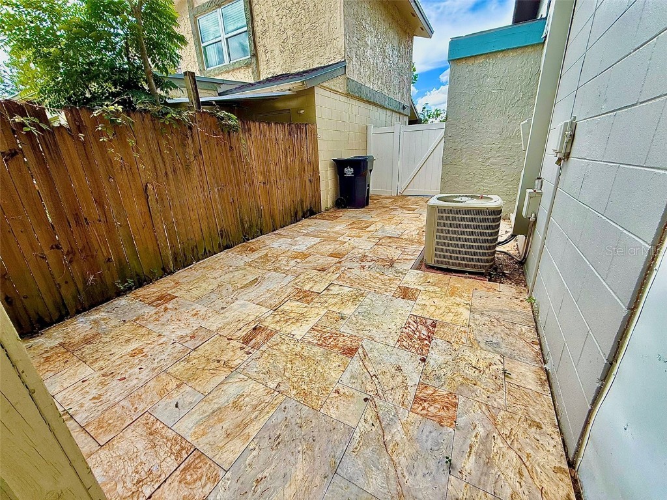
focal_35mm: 14
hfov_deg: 102.1
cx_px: 334
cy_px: 250
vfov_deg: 85.7
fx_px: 270
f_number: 2.2
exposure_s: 1/579
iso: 50
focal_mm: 2.22
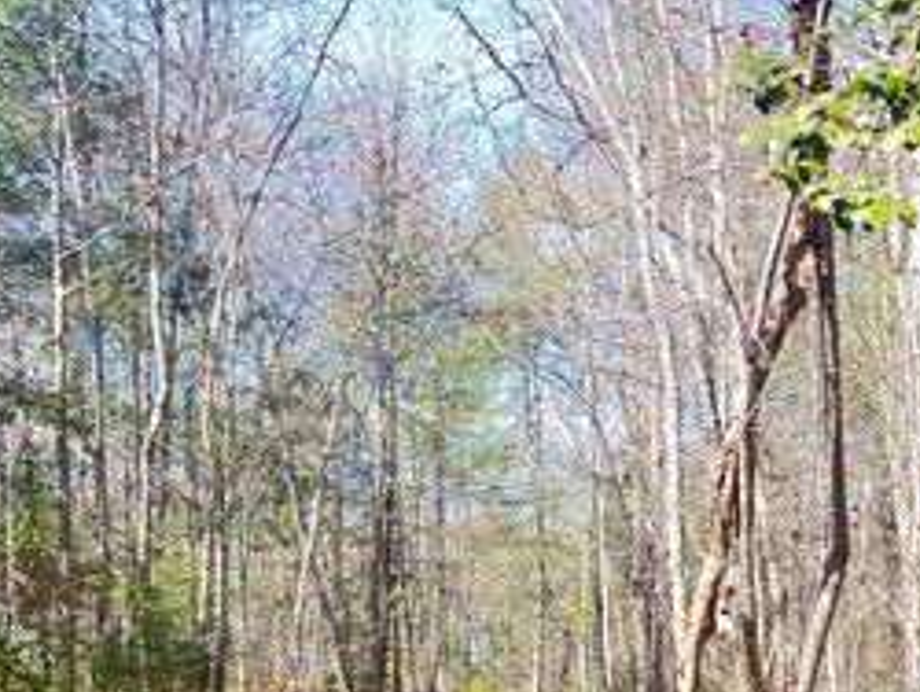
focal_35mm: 52
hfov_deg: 36.8
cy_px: 686
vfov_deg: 26.6
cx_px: 423
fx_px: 1383
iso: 50
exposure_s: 1/448
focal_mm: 5.7
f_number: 1.5
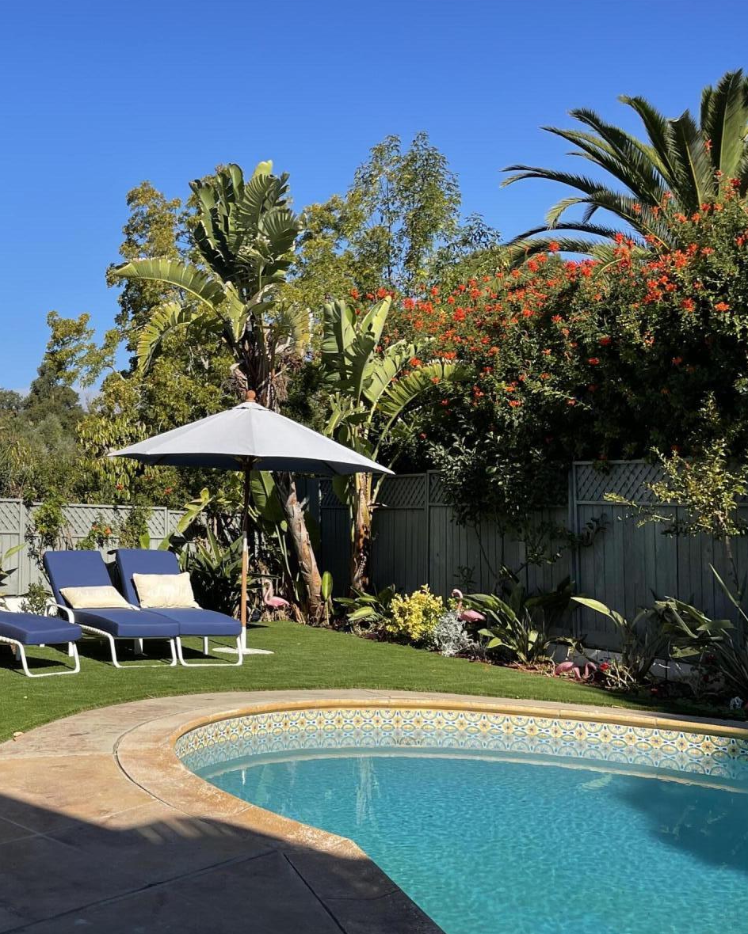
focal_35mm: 43
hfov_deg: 32.0
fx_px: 1190
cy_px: 392
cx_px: -8
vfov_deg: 42.8
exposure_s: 1/3165
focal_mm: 5.1
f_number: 1.6
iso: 32
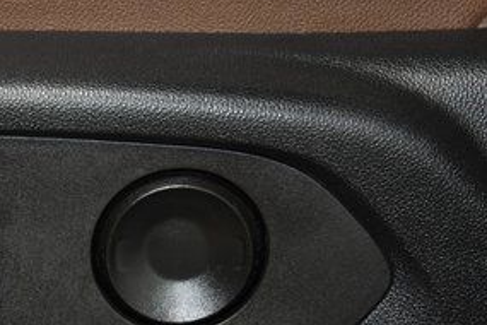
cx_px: -55
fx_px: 3192
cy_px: 256
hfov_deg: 8.6
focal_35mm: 236
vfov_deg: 5.8
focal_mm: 70
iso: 2500
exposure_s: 1/50
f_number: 4.5
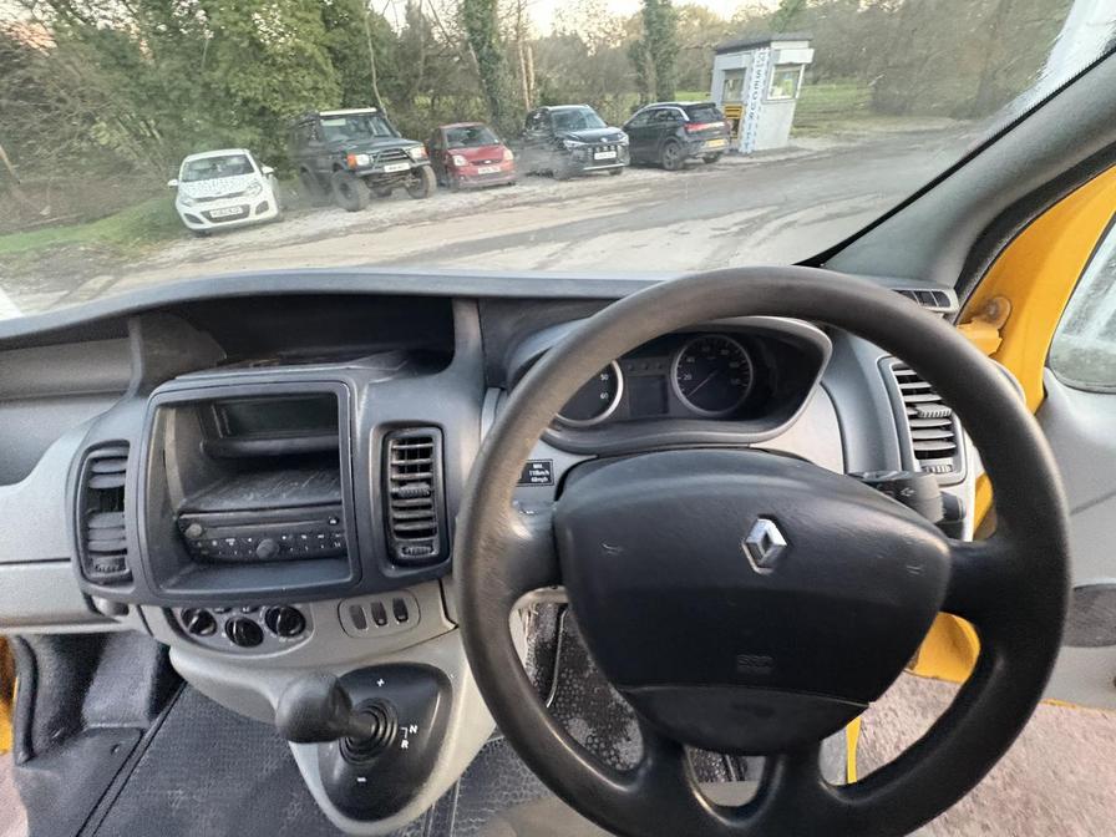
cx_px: 558
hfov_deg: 102.1
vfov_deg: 85.7
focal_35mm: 14
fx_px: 451
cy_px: 418
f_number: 2.2
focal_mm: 2.22
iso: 1000
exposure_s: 1/43
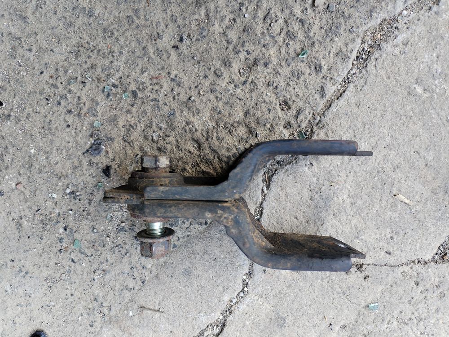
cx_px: 224
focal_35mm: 26
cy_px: 168
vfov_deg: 53.1
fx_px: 337
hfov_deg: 67.3
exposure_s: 1/50
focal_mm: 4.75
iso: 164
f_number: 1.8
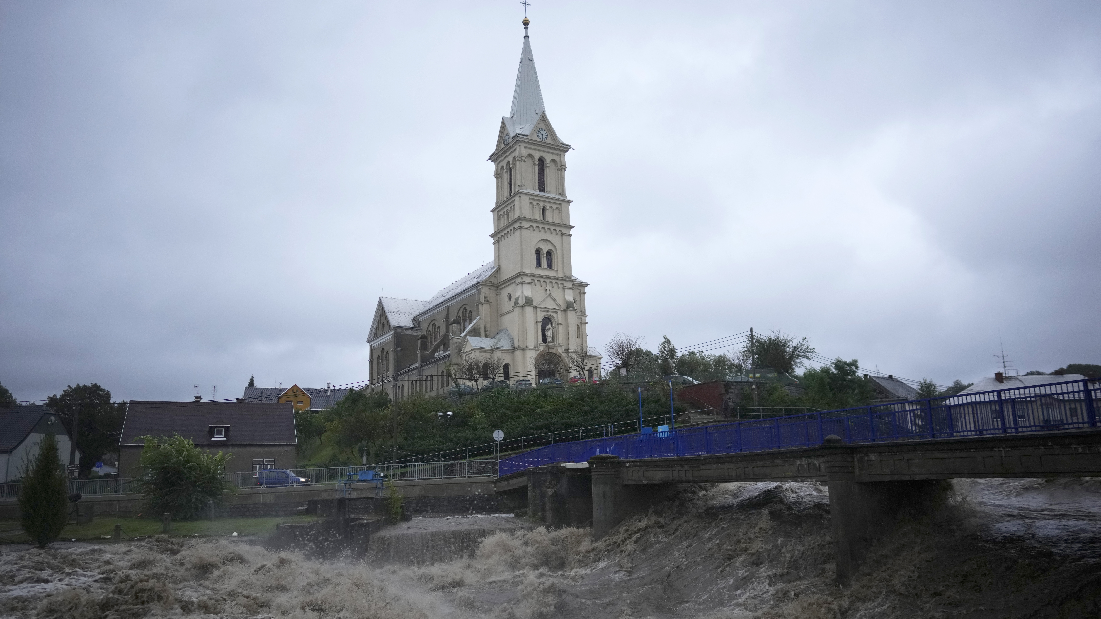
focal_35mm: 26
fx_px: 759
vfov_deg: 44.3
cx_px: 541
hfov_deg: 71.9
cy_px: 349
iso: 1000
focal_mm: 24
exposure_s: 1/1000
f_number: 1.4
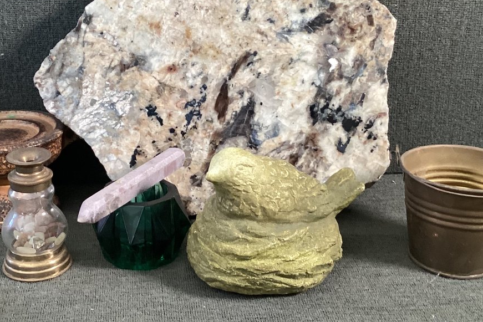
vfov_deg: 24.2
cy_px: 140
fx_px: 751
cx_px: 194
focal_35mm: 56
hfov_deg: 35.5
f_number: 2.4
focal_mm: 3.3
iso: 200
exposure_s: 1/50
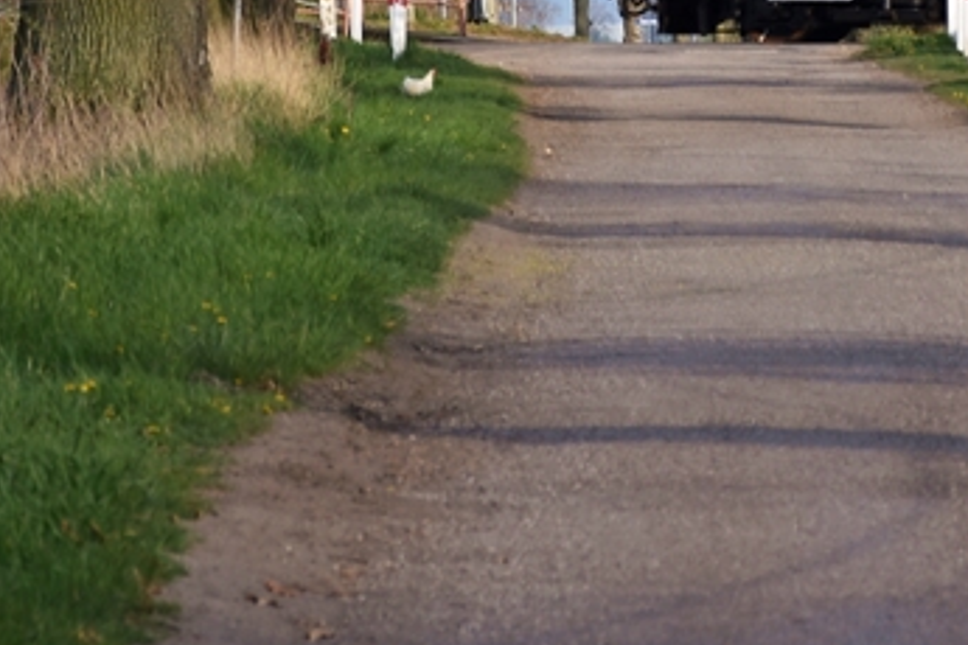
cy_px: -136
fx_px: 17342
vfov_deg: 2.1
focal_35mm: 645
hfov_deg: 3.2
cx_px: 657
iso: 100
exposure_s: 1/320
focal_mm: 116
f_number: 5.6
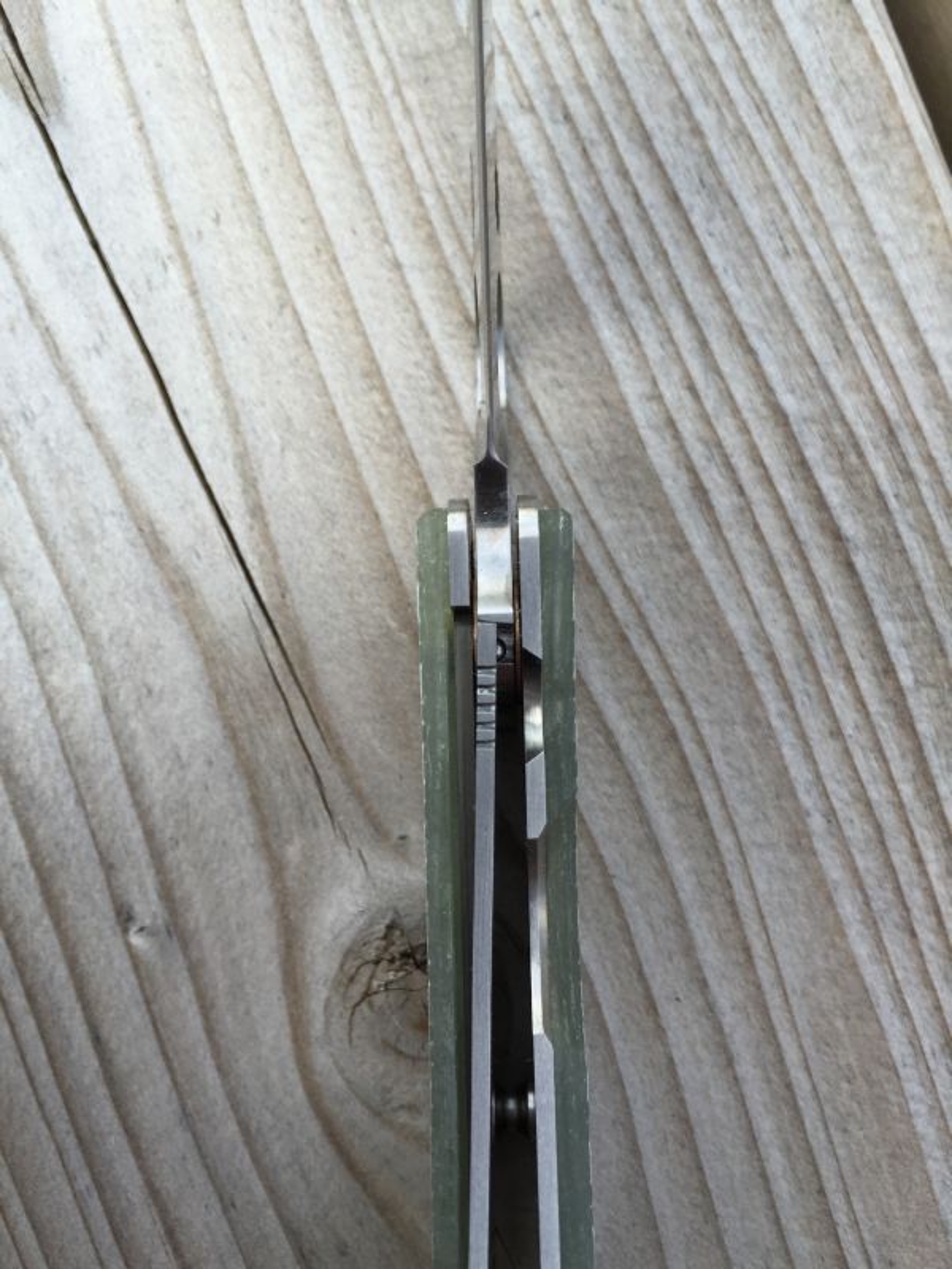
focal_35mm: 29
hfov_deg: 48.2
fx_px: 1063
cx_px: 476
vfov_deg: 61.7
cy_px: 634
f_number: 2.2
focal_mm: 4.15
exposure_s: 1/347
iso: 32
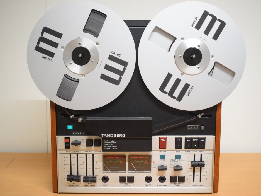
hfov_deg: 45.2
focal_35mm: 42
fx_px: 313
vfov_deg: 34.7
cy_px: 96
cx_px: 139
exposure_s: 1/125
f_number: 4
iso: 2200
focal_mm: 25
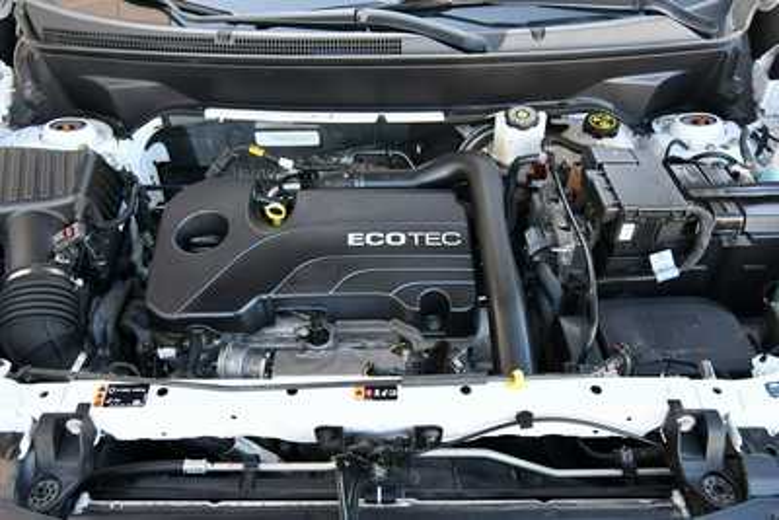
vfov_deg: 43.6
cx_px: 390
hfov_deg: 61.9
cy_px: 260
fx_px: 649
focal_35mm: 30
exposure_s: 1/125
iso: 1000
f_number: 5.6
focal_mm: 20
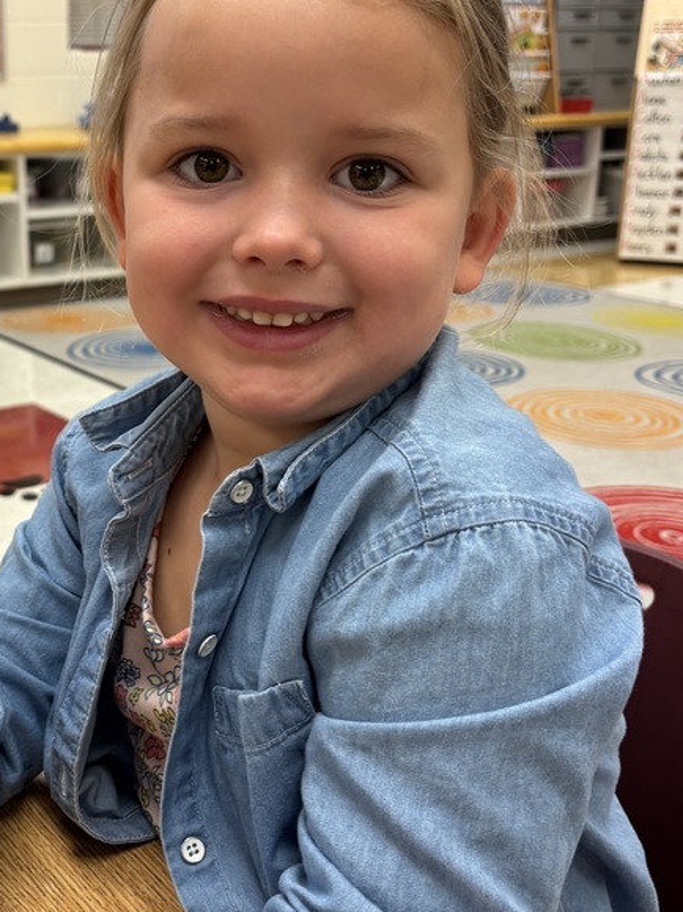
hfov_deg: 30.7
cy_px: 413
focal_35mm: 46
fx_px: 1211
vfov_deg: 41.2
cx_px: 135
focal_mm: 5.96
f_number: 1.6
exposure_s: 1/60
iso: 80
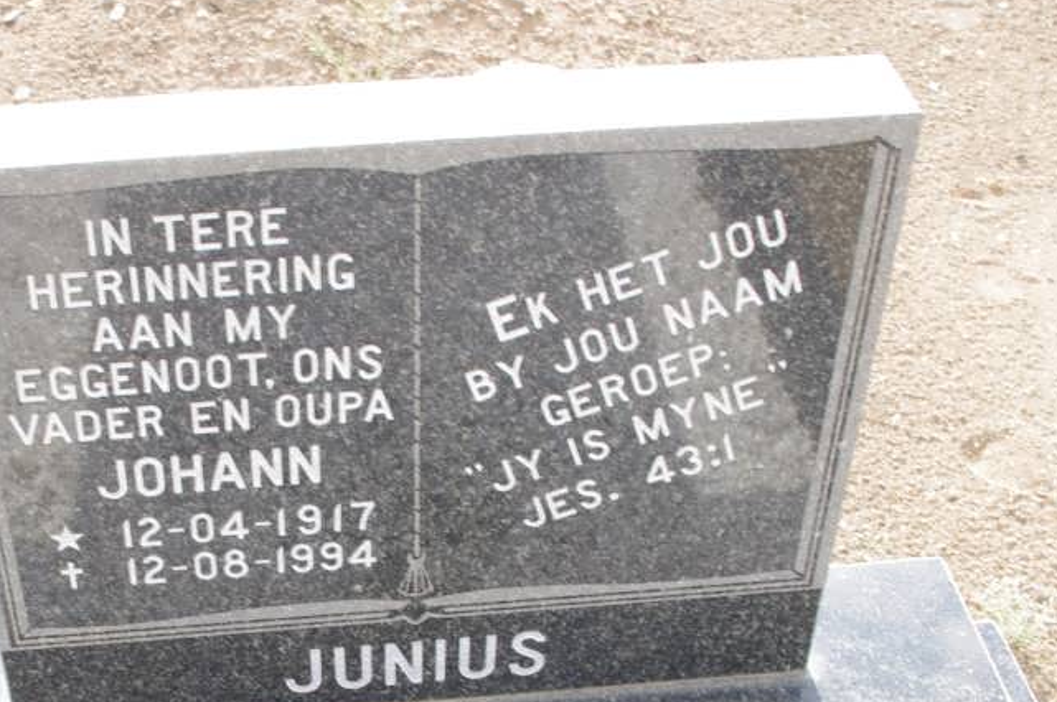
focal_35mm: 58
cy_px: 607
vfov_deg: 22.8
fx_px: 1701
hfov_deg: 34.2
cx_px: 341
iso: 800
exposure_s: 1/125
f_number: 11
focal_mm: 21.25
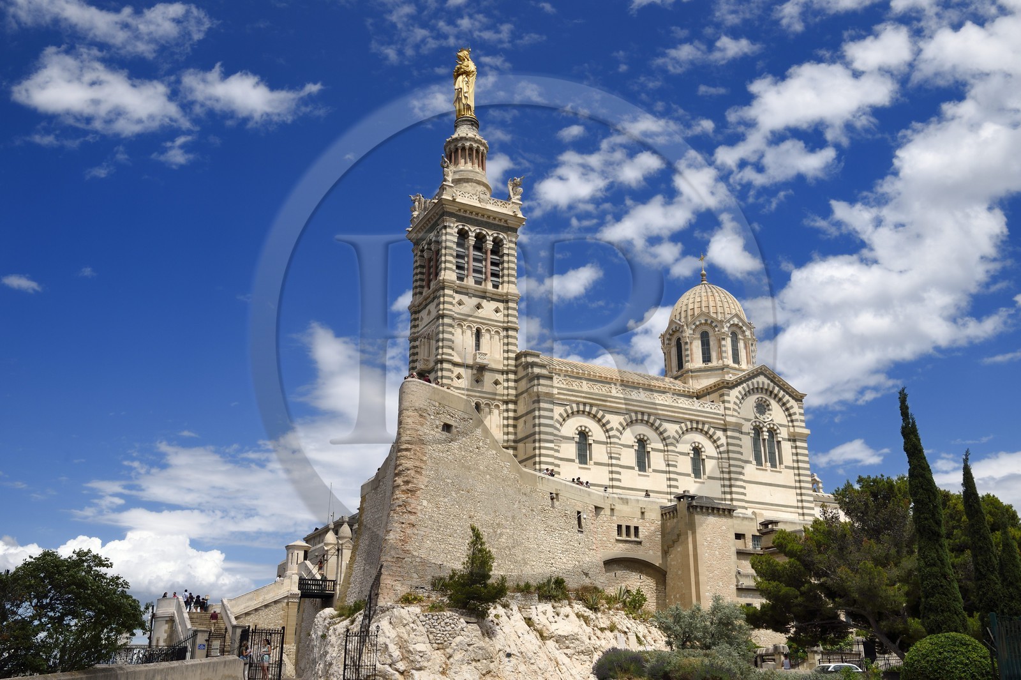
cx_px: 510
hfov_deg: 55.8
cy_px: 340
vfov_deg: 38.8
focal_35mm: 34
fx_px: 964
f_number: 13
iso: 200
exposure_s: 1/400
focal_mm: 34
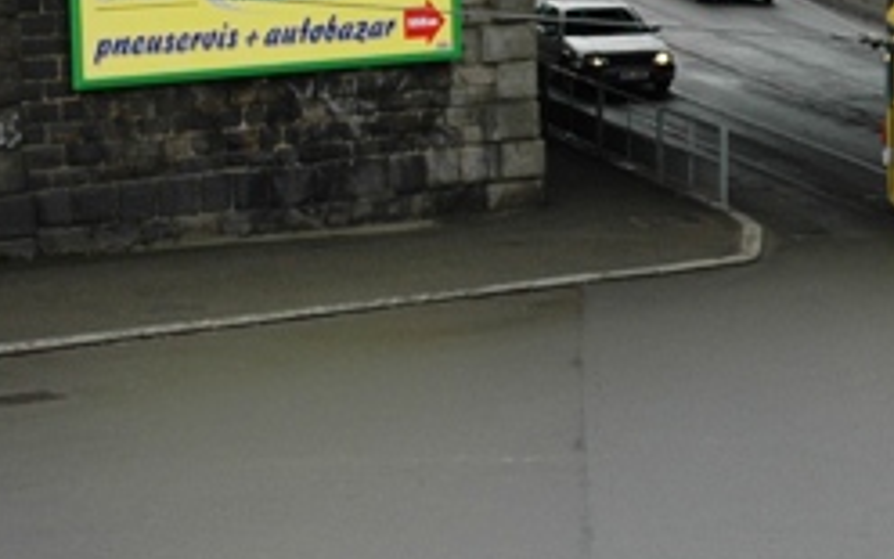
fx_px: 3719
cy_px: 119
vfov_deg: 8.6
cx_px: 1391
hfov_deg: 12.9
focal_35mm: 153
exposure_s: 1/200
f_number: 7.1
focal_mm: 31
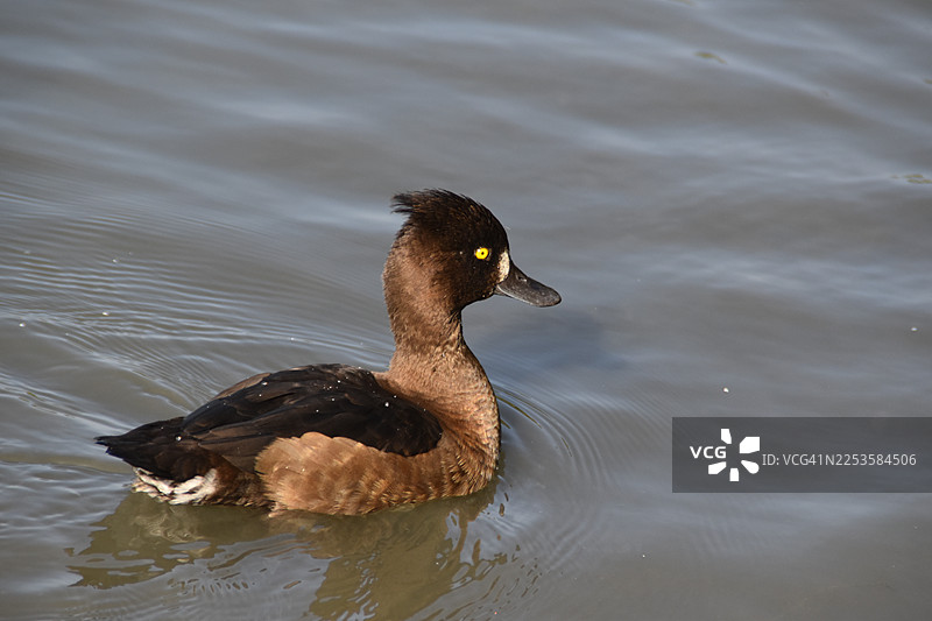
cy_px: 310
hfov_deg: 6.9
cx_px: 466
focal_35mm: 300
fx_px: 7765
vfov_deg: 4.6
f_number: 6.3
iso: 450
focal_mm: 200
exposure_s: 1/1000
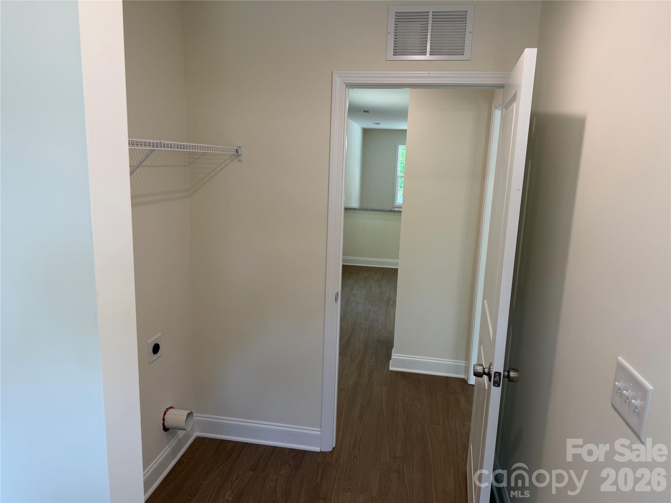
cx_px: 336
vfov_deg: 56.8
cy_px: 252
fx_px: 465
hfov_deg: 71.6
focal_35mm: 24
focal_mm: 6.76
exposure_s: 1/120
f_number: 1.78
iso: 80
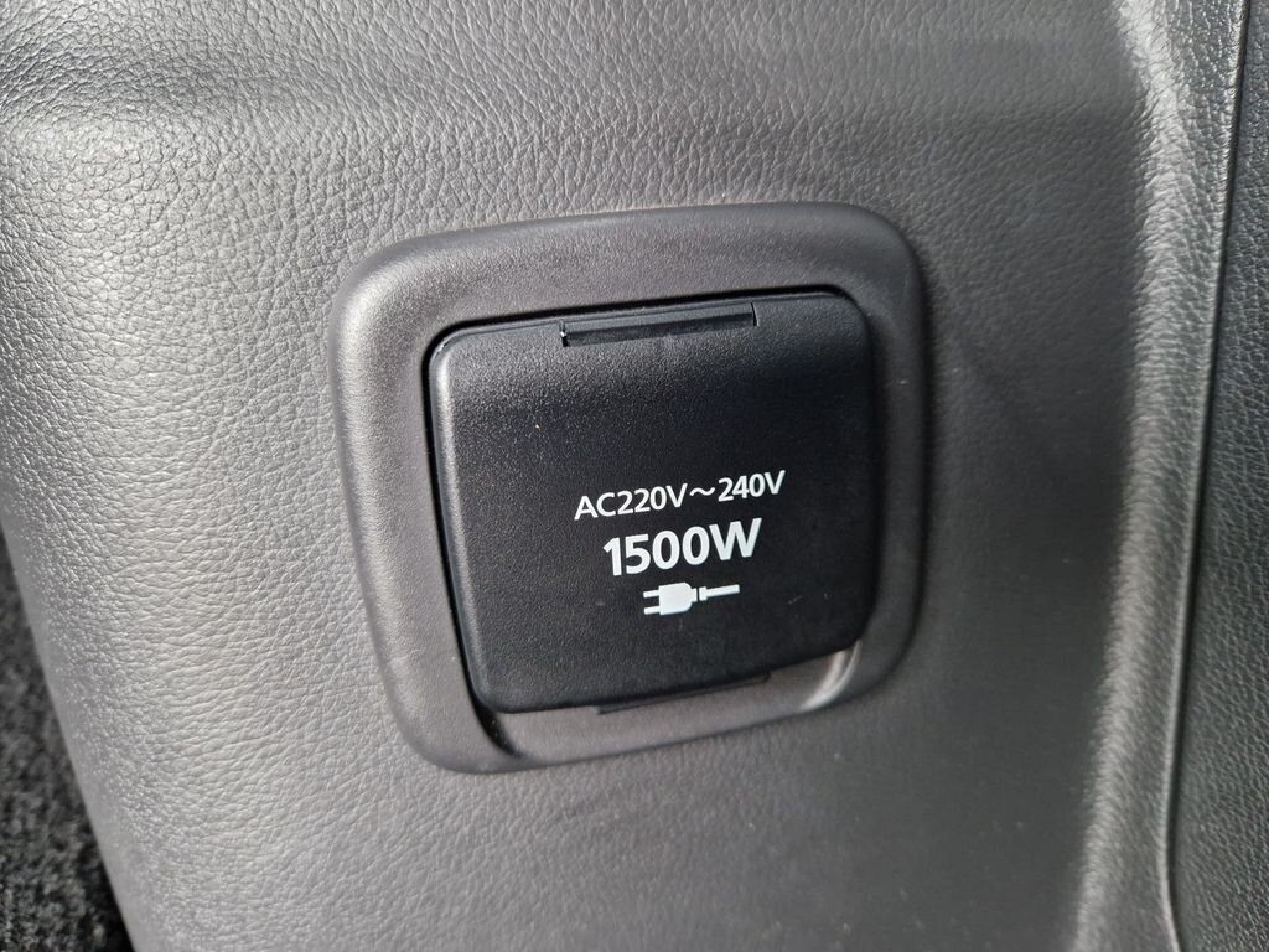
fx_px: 843
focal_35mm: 23
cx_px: 634
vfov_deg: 58.9
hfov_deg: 73.9
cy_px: 476
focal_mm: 5.4
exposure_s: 1/100
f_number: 1.8
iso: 640
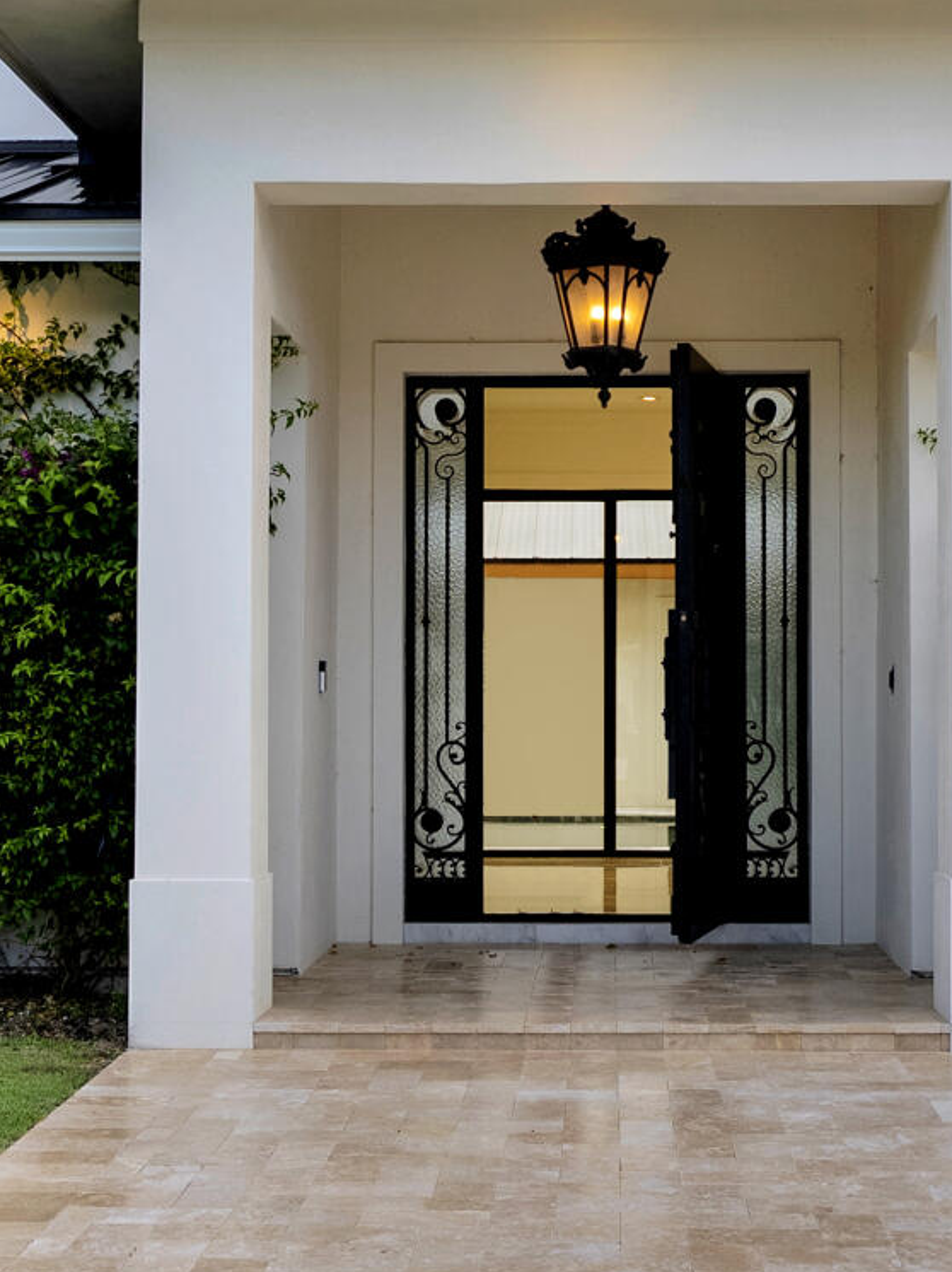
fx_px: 2275
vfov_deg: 31.1
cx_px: 552
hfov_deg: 23.6
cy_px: 502
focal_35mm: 62
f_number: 9
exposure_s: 1/100
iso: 400
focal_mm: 24
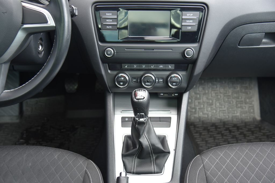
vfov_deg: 30.6
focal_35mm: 44
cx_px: 138
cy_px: 92
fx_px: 336
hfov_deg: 44.5
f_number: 4
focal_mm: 44
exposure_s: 1/40
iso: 500
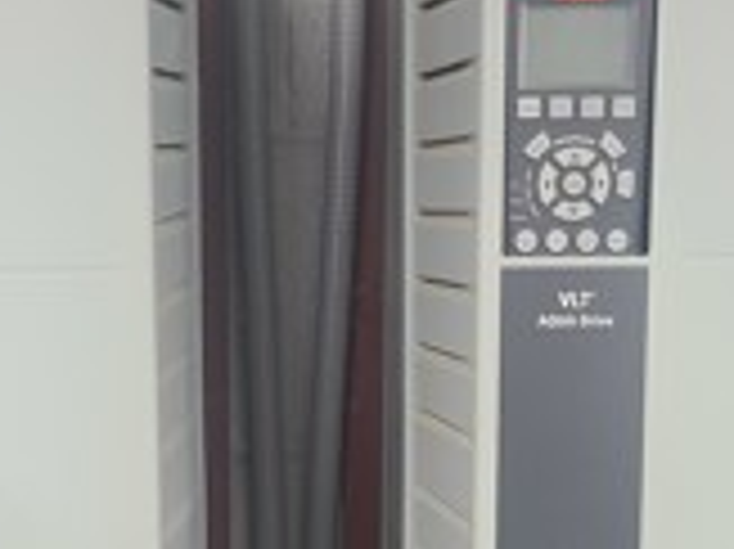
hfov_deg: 23.5
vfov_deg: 17.5
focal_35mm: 83
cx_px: 306
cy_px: 500
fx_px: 1759
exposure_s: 1/40
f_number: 1.8
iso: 200
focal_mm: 5.4
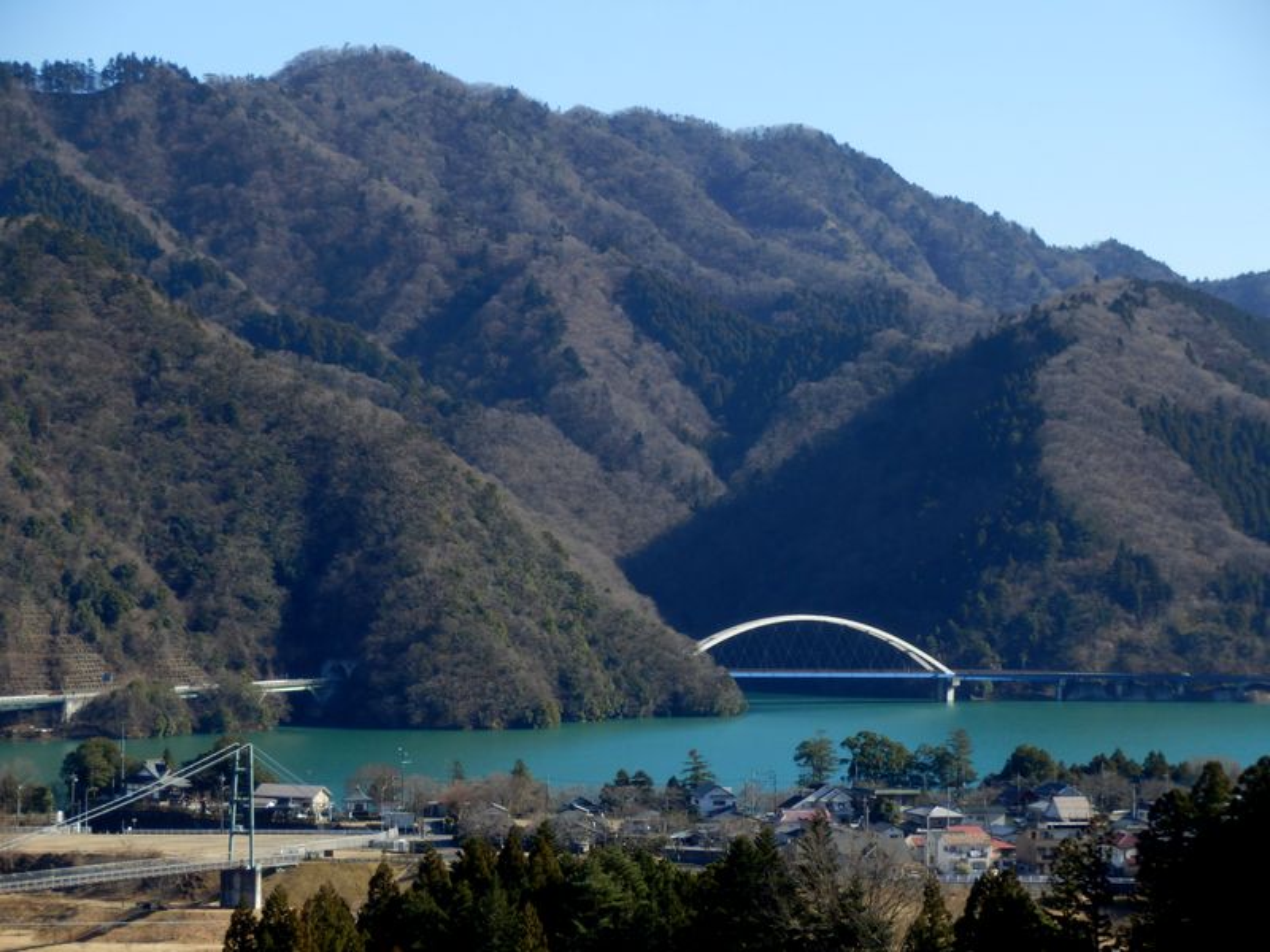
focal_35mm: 124
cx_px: 635
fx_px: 4549
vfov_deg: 12.0
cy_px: 476
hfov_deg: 15.9
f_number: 5.7
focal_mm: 21.9
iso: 80
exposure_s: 1/250
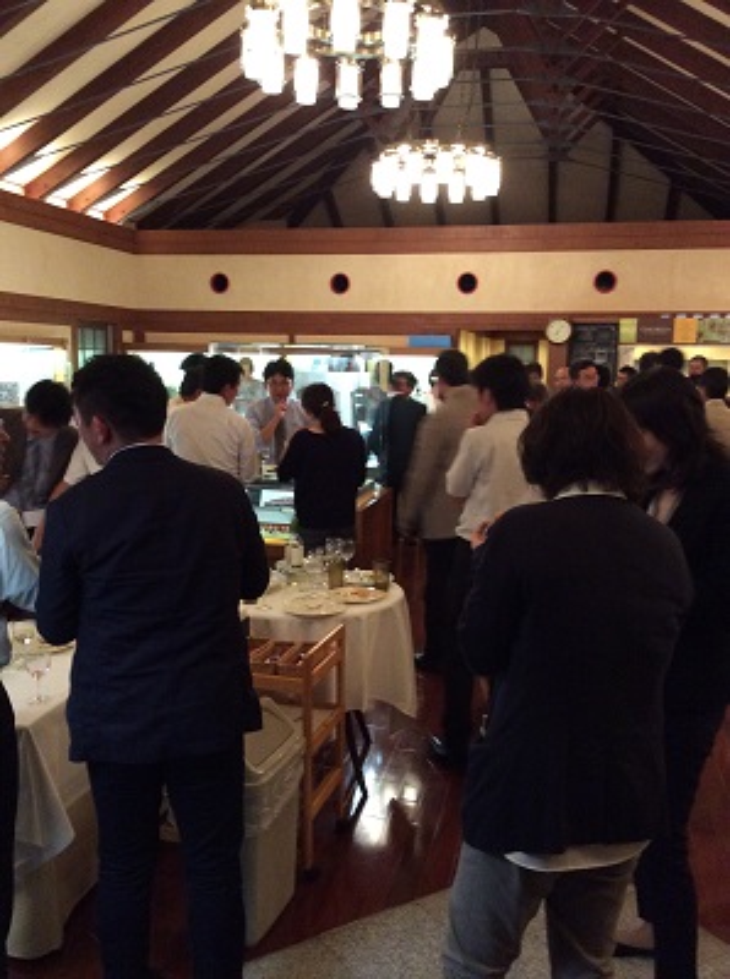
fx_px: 932
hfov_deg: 42.8
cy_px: 490
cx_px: 365
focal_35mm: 33
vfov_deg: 55.5
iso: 320
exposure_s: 1/15
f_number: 2.4
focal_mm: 3.3
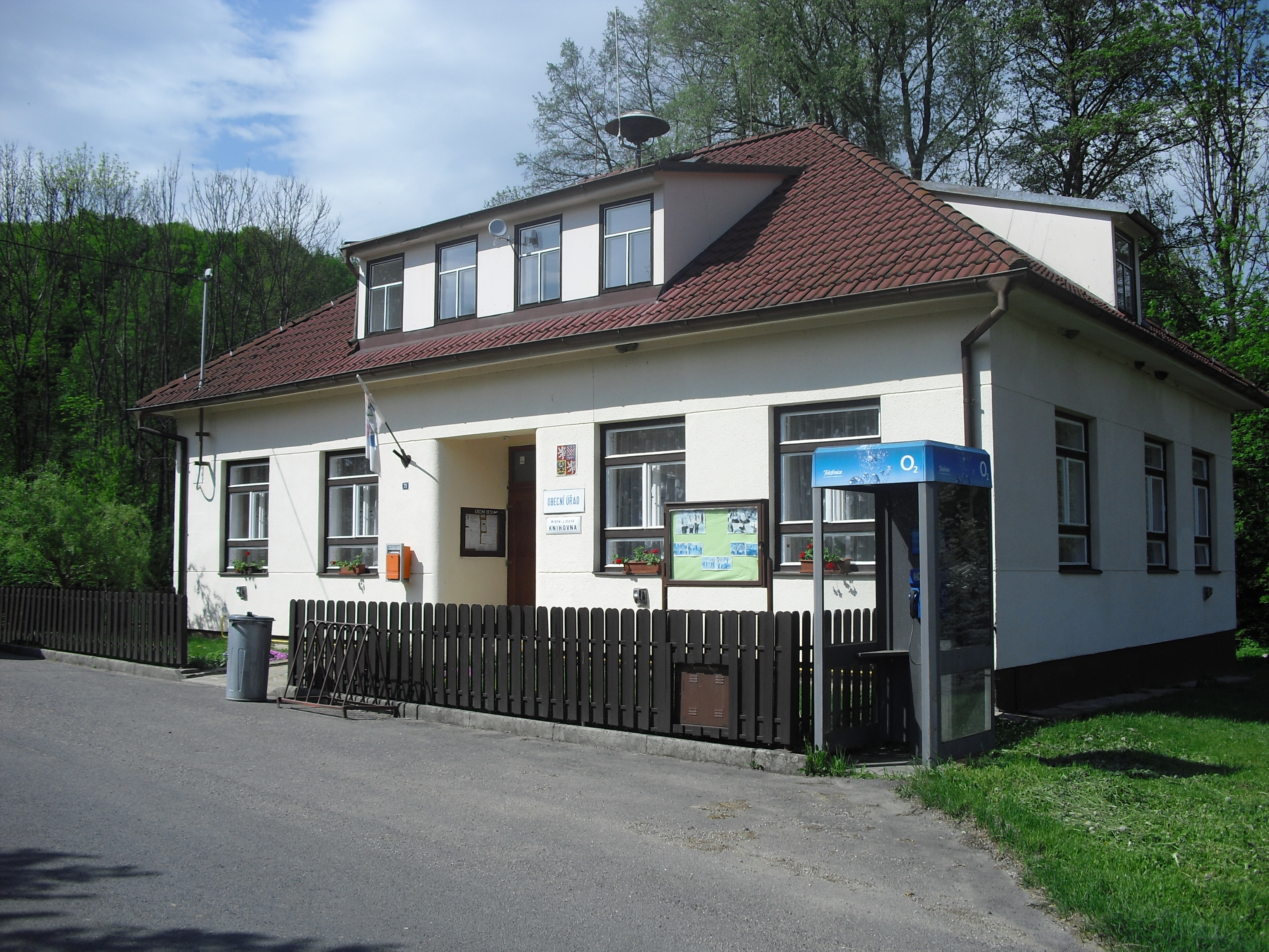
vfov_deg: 39.7
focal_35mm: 36
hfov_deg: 51.4
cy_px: 476
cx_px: 634
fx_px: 1320
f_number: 7.8
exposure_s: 1/200
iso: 64
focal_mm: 6.3
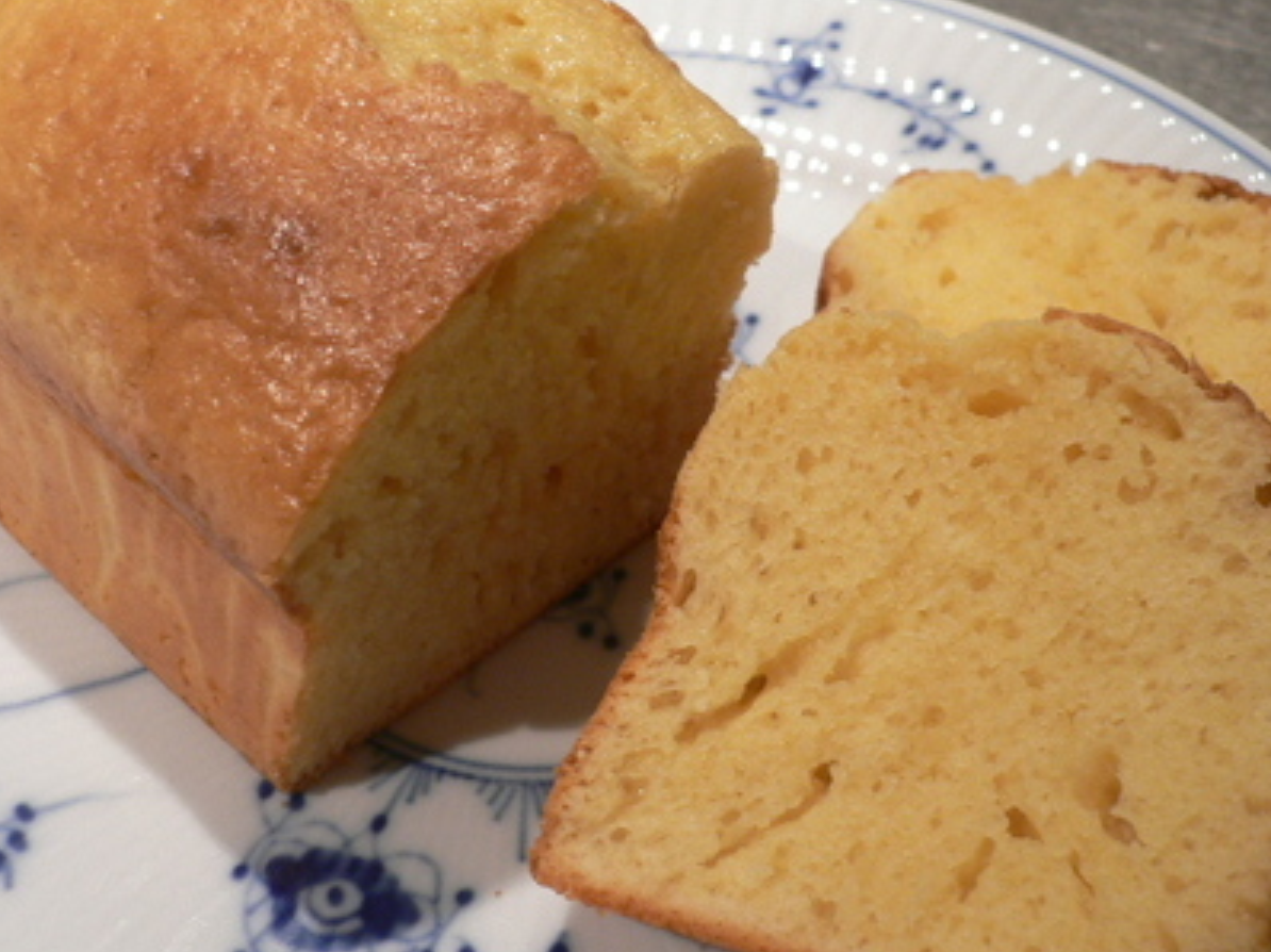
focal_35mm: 44
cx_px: 620
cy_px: 468
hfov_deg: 43.0
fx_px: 1615
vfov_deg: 32.8
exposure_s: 1/40
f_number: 2.8
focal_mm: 5.8
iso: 100
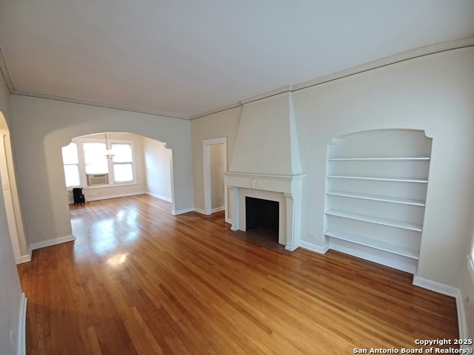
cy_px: 178
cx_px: 237
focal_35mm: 13
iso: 200
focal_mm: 1.42
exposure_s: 1/40
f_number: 2.2
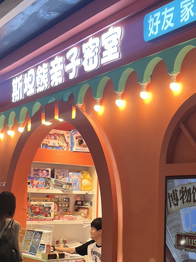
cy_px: 175
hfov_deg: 23.9
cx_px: 130
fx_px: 461
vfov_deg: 31.4
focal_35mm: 61
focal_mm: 5.1
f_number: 1.6
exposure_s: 1/100
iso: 80
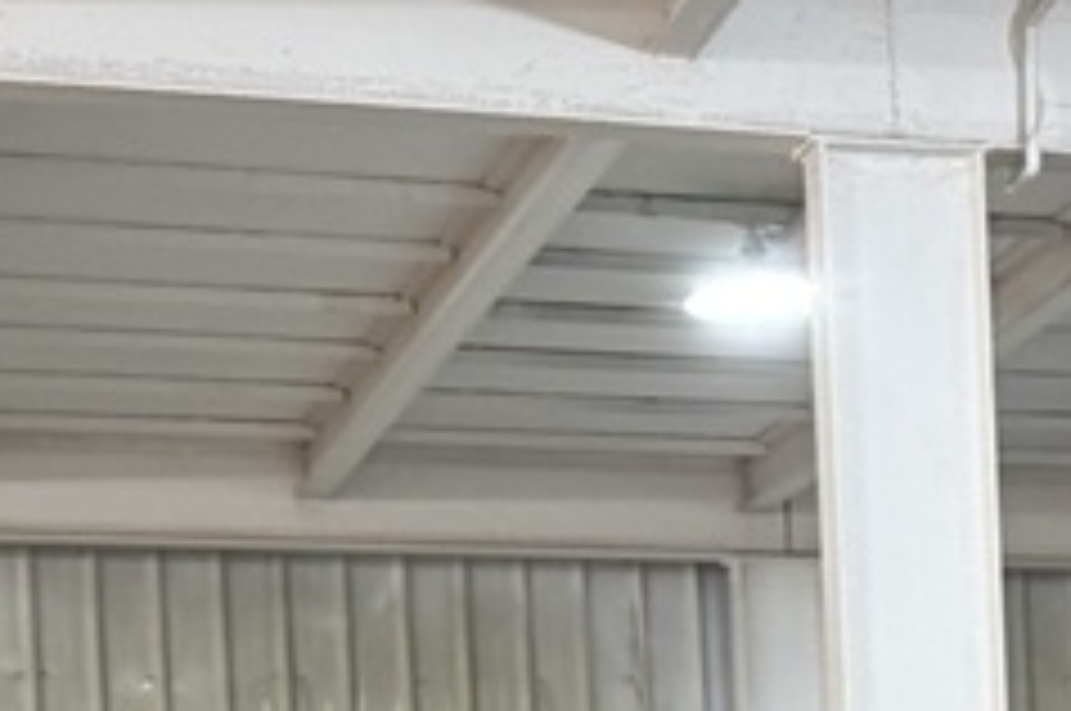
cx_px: 1161
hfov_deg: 15.9
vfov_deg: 10.3
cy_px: 1260
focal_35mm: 126
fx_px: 3743
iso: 250
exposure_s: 1/50
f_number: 1.78
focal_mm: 6.76
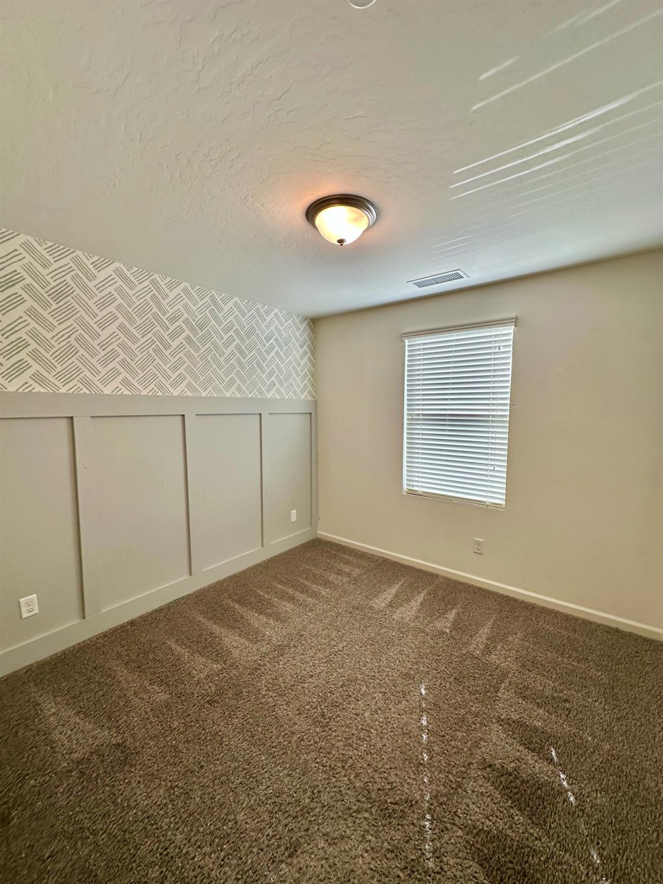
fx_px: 358
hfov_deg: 85.7
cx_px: 332
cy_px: 442
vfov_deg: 102.1
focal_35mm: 14
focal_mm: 2.22
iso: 80
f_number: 2.2
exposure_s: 1/120
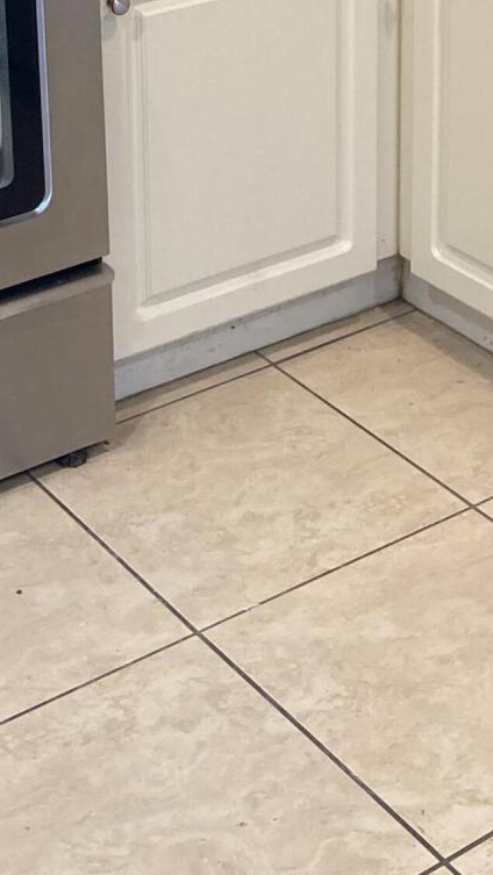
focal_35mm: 81
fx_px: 1881
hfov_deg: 14.9
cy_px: -129
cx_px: 197
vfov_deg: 24.2
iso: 125
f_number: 1.8
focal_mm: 3.99
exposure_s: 1/60
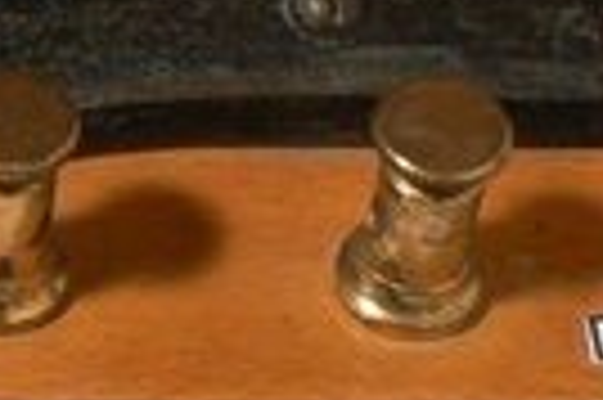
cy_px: -319
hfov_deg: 11.4
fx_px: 2995
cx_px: 32
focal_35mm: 179
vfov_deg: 7.4
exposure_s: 1/8
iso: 100
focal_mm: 6
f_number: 8
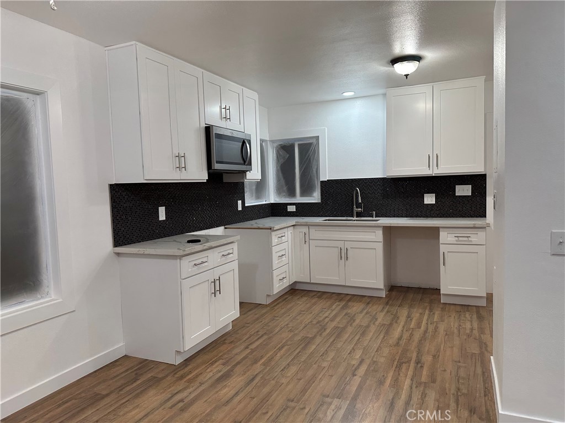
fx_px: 392
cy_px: 212
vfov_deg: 56.8
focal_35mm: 24
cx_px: 282
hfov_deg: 71.6
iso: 160
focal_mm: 6.86
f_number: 1.78
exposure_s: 1/120
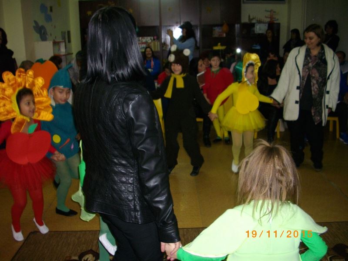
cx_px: 174
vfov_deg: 38.7
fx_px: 372
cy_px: 130
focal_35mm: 37
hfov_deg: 50.1
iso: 200
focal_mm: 6.2
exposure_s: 1/50
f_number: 2.8
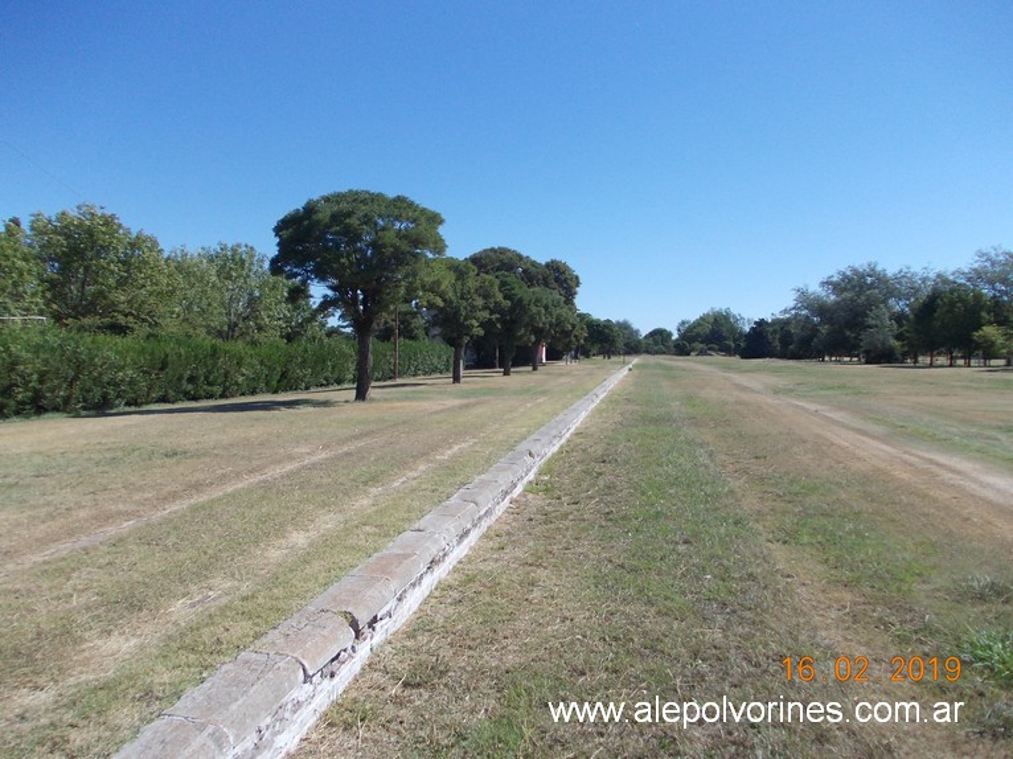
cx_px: 506
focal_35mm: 28
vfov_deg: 49.7
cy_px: 380
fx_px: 819
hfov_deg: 63.5
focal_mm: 4
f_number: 5.4
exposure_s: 1/400
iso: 80
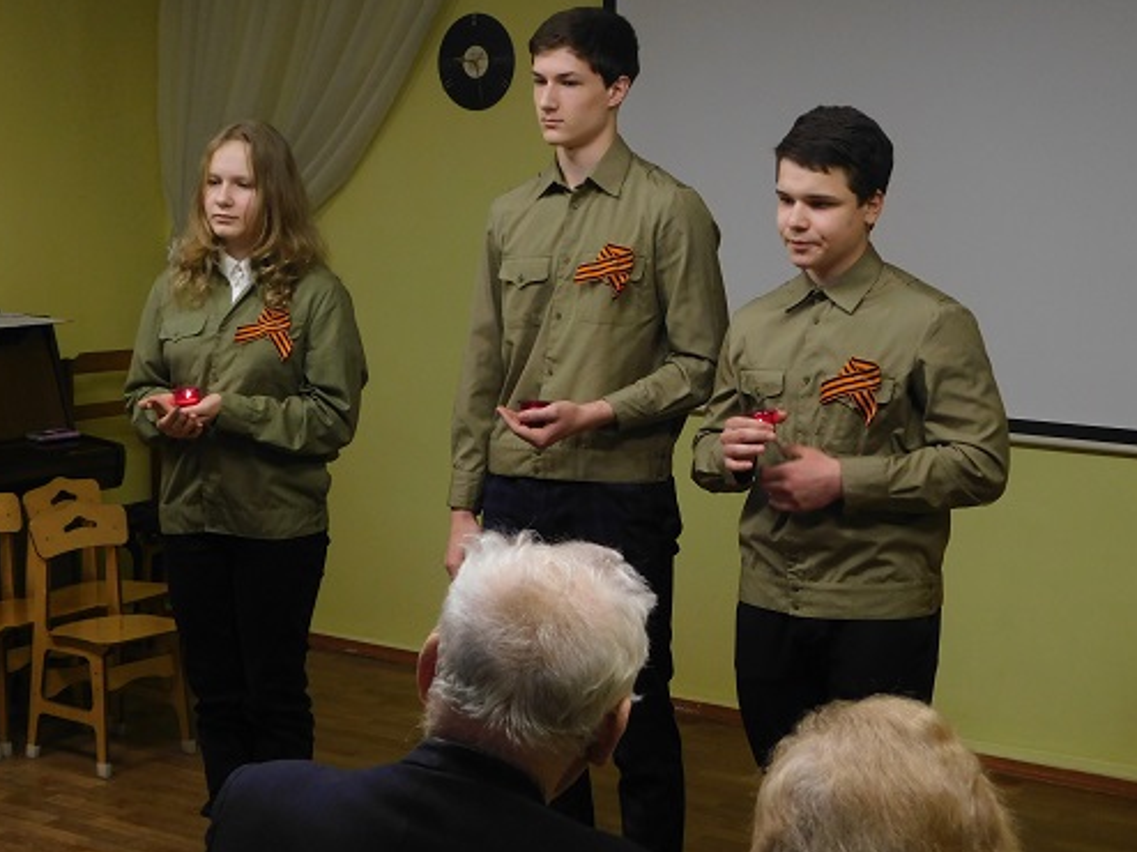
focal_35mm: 62
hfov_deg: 31.2
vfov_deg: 23.6
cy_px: 348
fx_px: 2035
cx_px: 658
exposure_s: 1/30
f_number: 3.8
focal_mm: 9
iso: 250
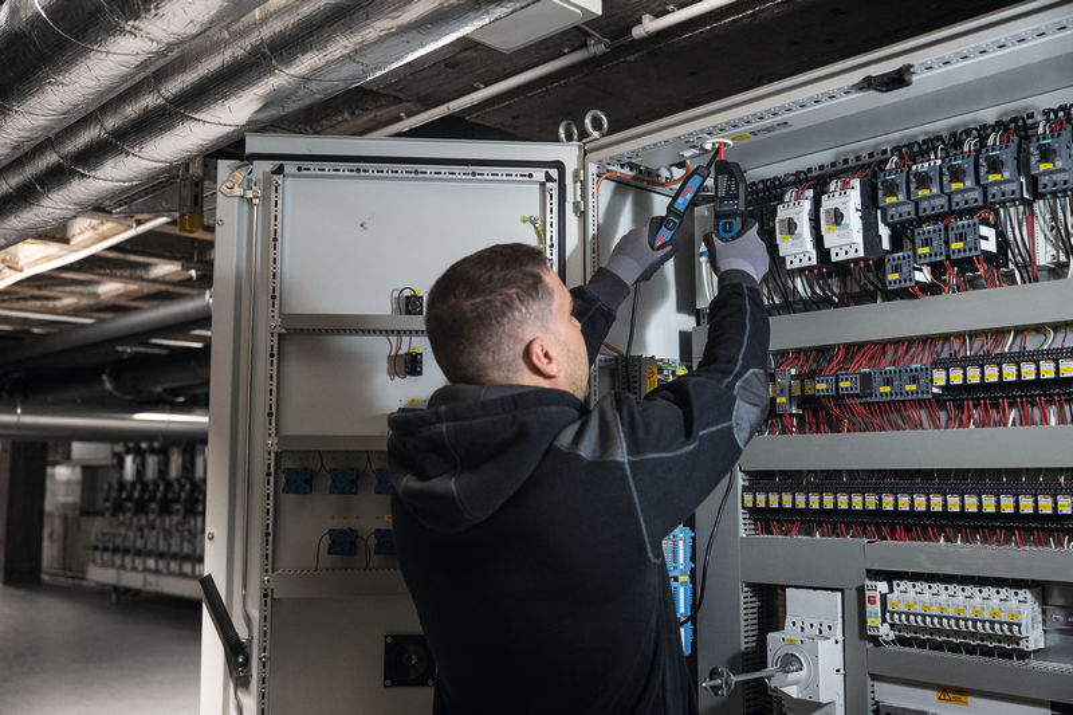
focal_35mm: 36
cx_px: 536
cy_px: 358
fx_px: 1073
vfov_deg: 36.9
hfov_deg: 53.1
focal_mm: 36
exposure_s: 1/80
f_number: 3.2
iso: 1600
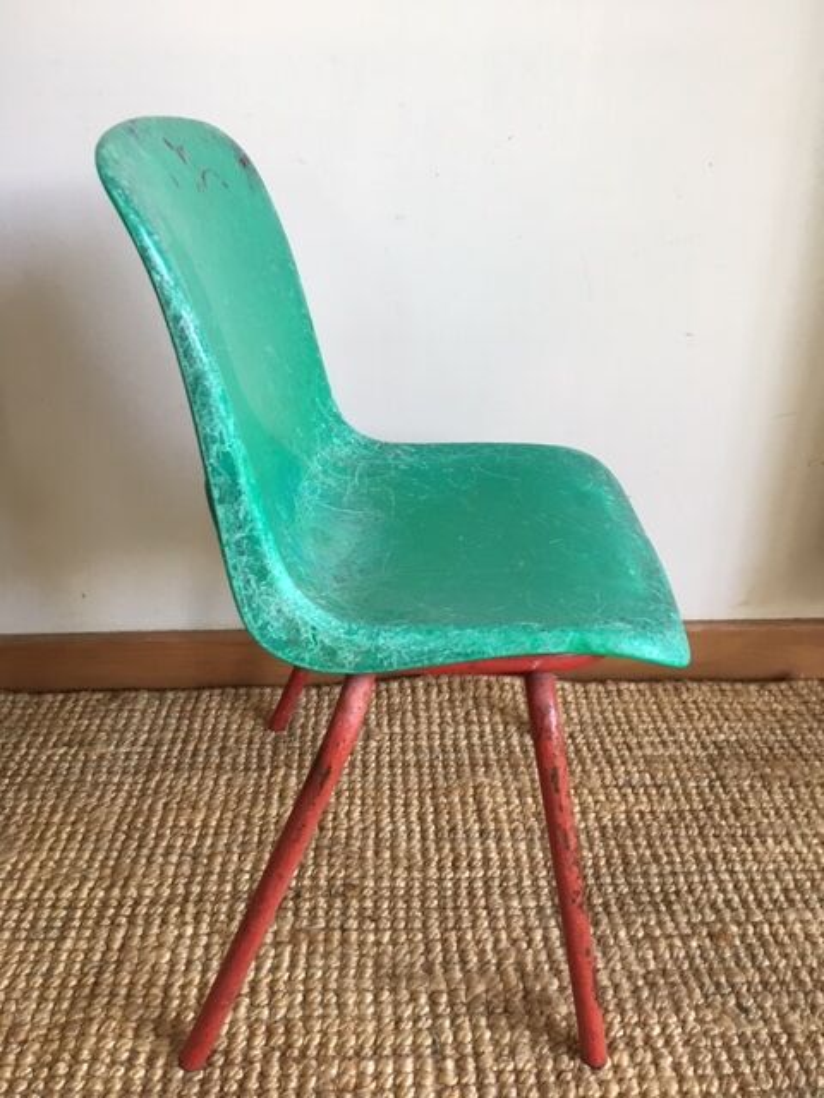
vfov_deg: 61.7
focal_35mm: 29
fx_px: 920
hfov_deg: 48.2
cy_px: 549
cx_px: 412
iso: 50
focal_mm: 4.15
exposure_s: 1/33
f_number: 2.2
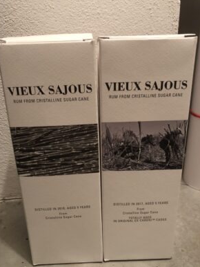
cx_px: 97
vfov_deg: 61.6
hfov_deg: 48.3
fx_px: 223
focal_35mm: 29
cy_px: 136
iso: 100
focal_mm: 3.99
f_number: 1.8
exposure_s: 1/6
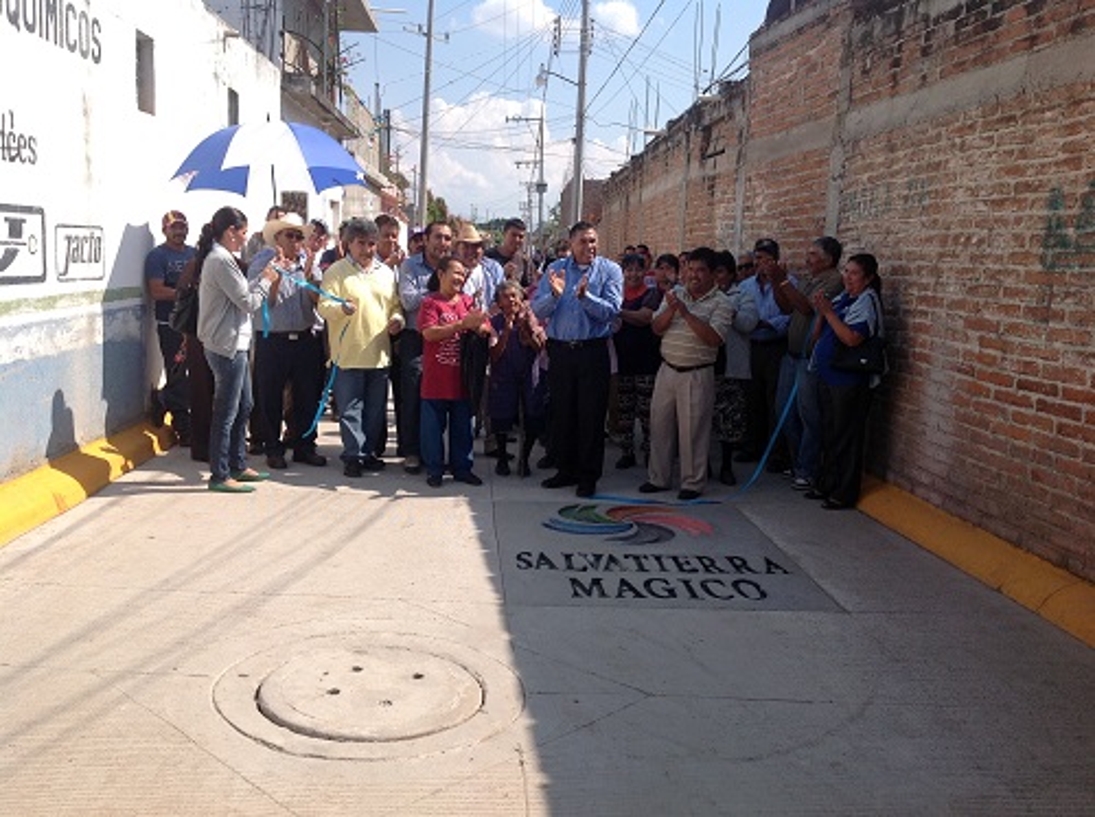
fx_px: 1105
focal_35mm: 35
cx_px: 548
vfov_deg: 40.6
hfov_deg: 52.7
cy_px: 408
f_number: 2.4
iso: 50
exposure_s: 1/1513
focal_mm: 4.28
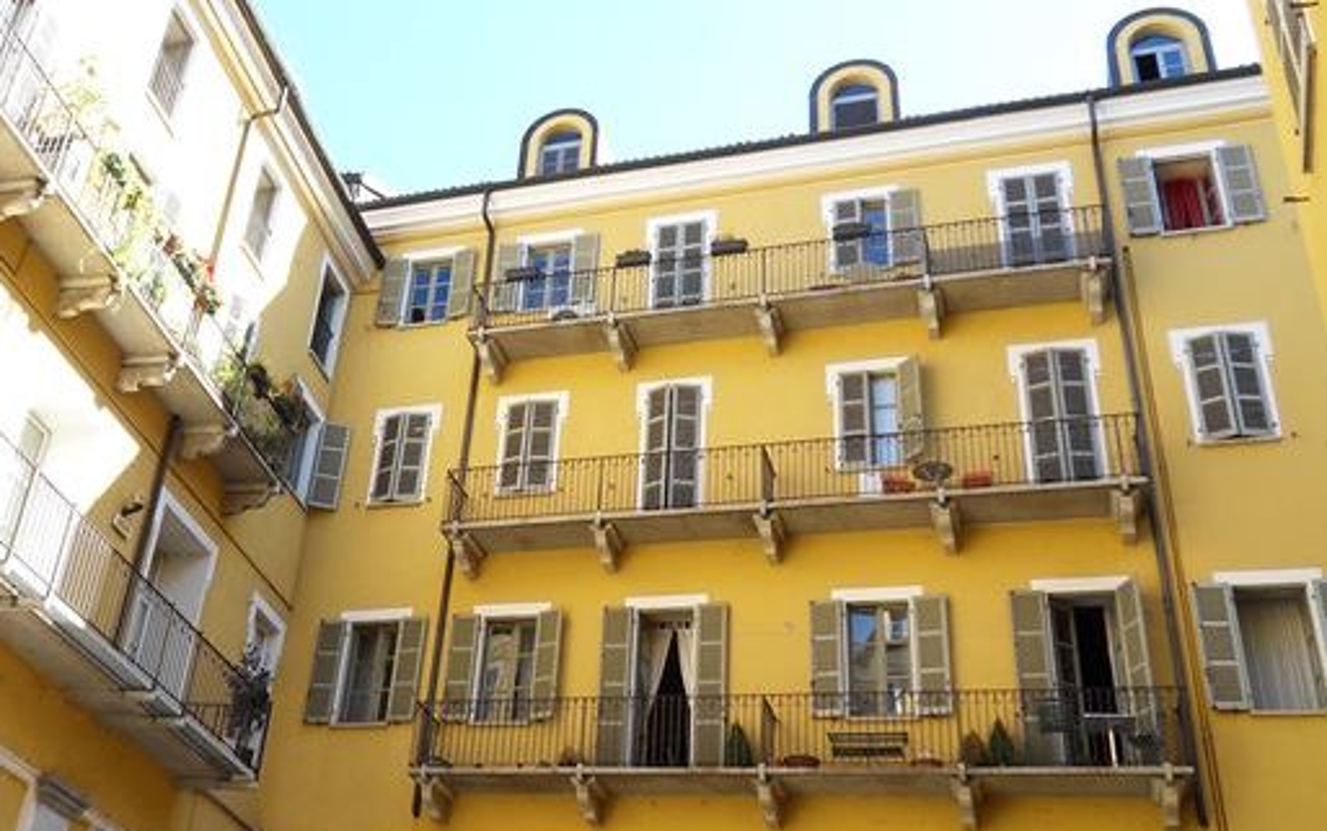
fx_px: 1411
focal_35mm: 39
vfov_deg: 32.8
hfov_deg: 49.5
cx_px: 437
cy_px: 369
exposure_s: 1/180
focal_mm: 4.2
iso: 80
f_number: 3.3
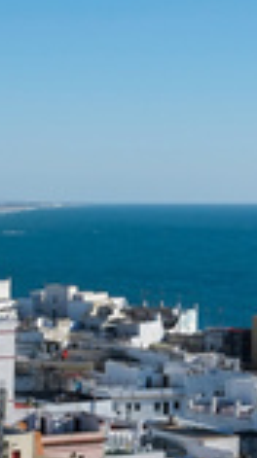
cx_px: -298
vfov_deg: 18.6
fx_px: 1397
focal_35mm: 115
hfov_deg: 9.6
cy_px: 315
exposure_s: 1/450
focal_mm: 27
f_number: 7.1
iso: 100
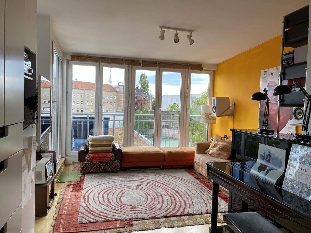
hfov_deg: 67.3
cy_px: 116
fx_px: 234
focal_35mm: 26
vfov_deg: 53.1
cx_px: 156
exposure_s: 1/121
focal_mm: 4.25
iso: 32
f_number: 1.8
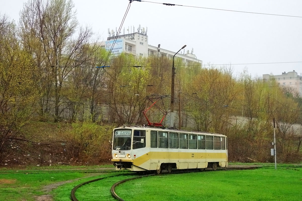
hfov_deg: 37.5
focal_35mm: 53
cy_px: 100
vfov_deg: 25.5
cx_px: 151
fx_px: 445
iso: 320
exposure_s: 1/500
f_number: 3.5
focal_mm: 19.53
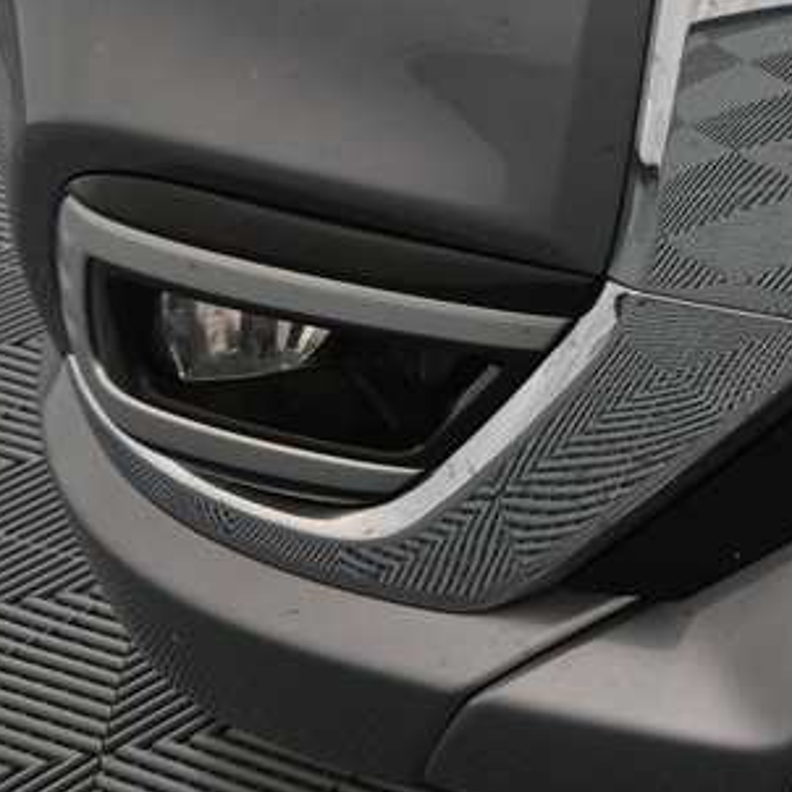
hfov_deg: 12.8
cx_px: 1668
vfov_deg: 14.5
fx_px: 3010
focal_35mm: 116
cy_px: -163
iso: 220
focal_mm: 17
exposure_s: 1/25
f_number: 3.5
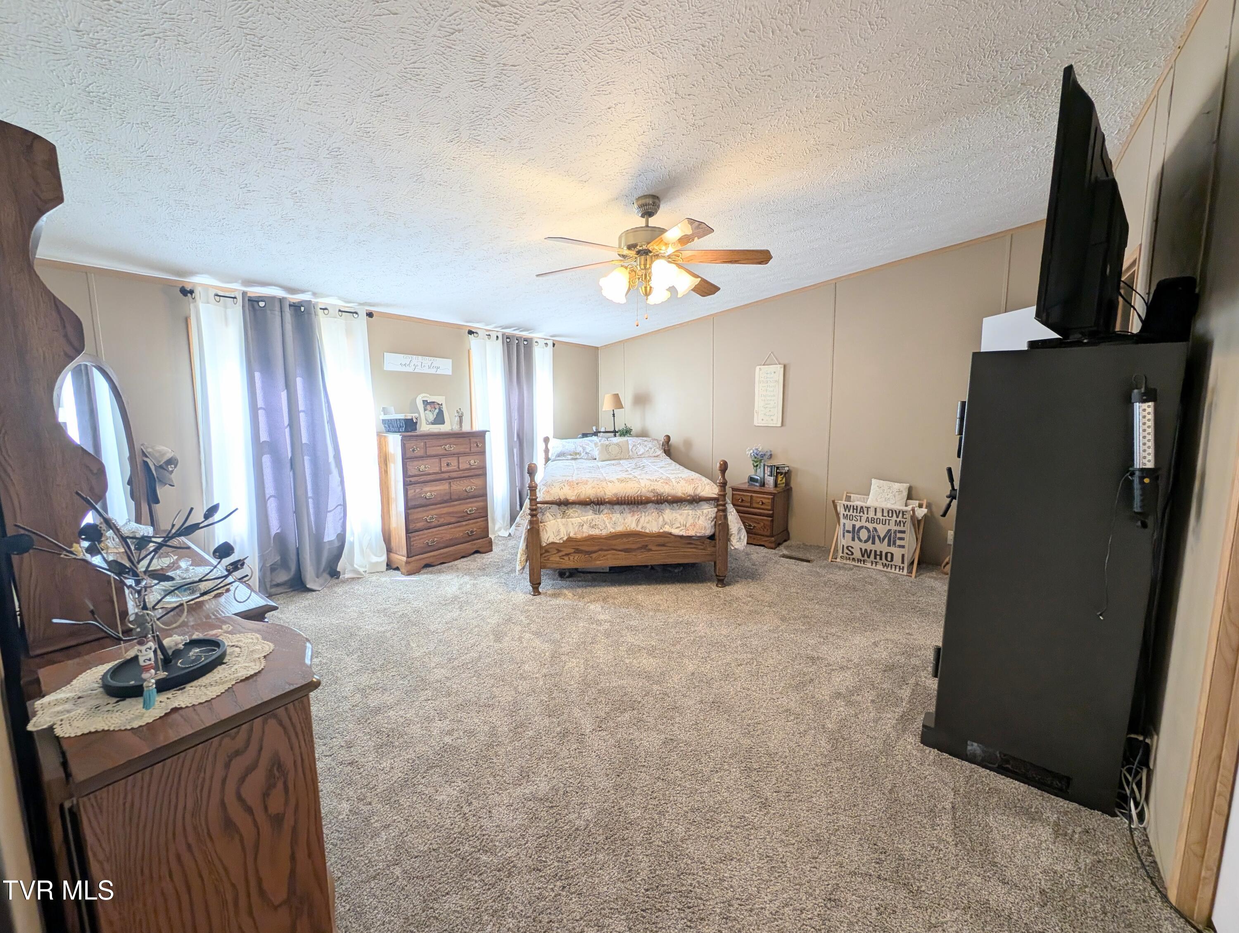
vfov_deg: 94.6
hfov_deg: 110.5
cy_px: 466
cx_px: 620
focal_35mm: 12
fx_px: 430
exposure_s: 1/120
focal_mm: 2.23
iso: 99
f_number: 1.95
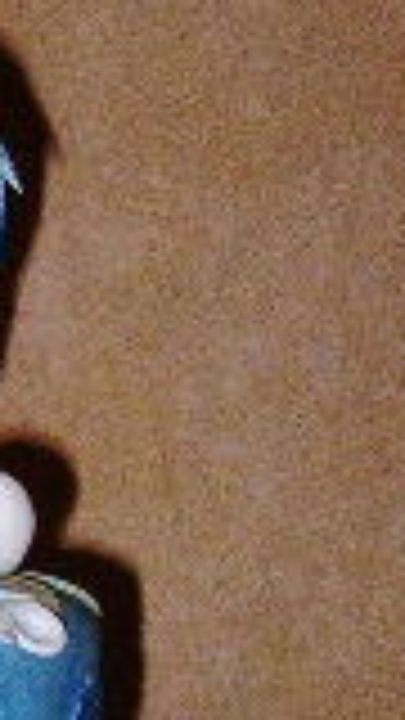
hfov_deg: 5.9
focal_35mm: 201
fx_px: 3837
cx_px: -274
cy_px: 468
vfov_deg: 10.7
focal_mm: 7.8
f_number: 2.8
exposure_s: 1/40
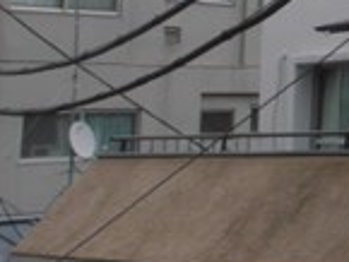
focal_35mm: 99
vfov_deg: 14.8
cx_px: 1114
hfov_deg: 10.7
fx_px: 999
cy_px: 22
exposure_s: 1/60
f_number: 22
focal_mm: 7
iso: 250
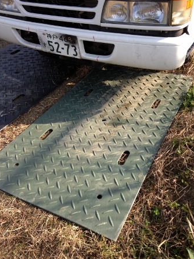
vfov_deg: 50.2
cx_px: 106
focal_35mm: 37
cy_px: 132
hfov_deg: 38.6
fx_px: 277
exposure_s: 1/485
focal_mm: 4.13
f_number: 2.4
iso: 50
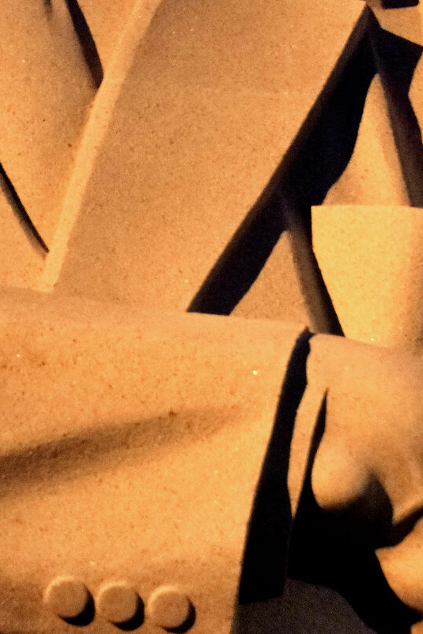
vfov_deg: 4.6
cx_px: 24
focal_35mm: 449
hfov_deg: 3.1
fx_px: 7910
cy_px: 83
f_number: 4.5
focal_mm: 100
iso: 800
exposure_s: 1/50
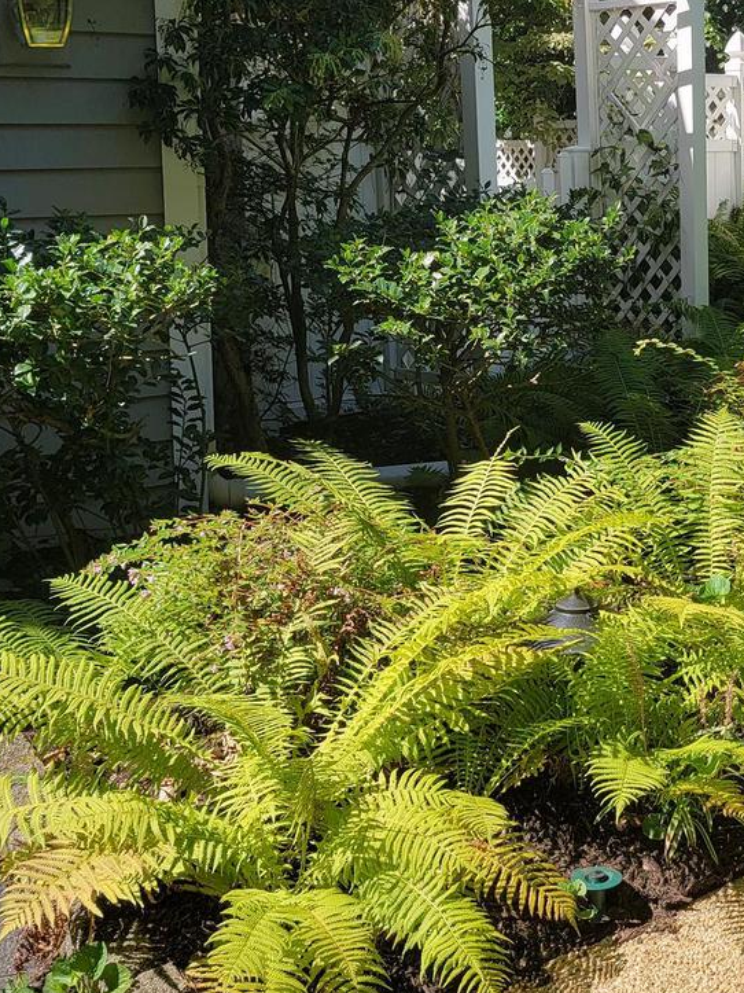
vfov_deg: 36.8
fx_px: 1462
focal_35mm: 51
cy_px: 284
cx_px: 688
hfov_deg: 27.4
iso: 16
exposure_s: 1/454
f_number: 1.8
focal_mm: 6.7
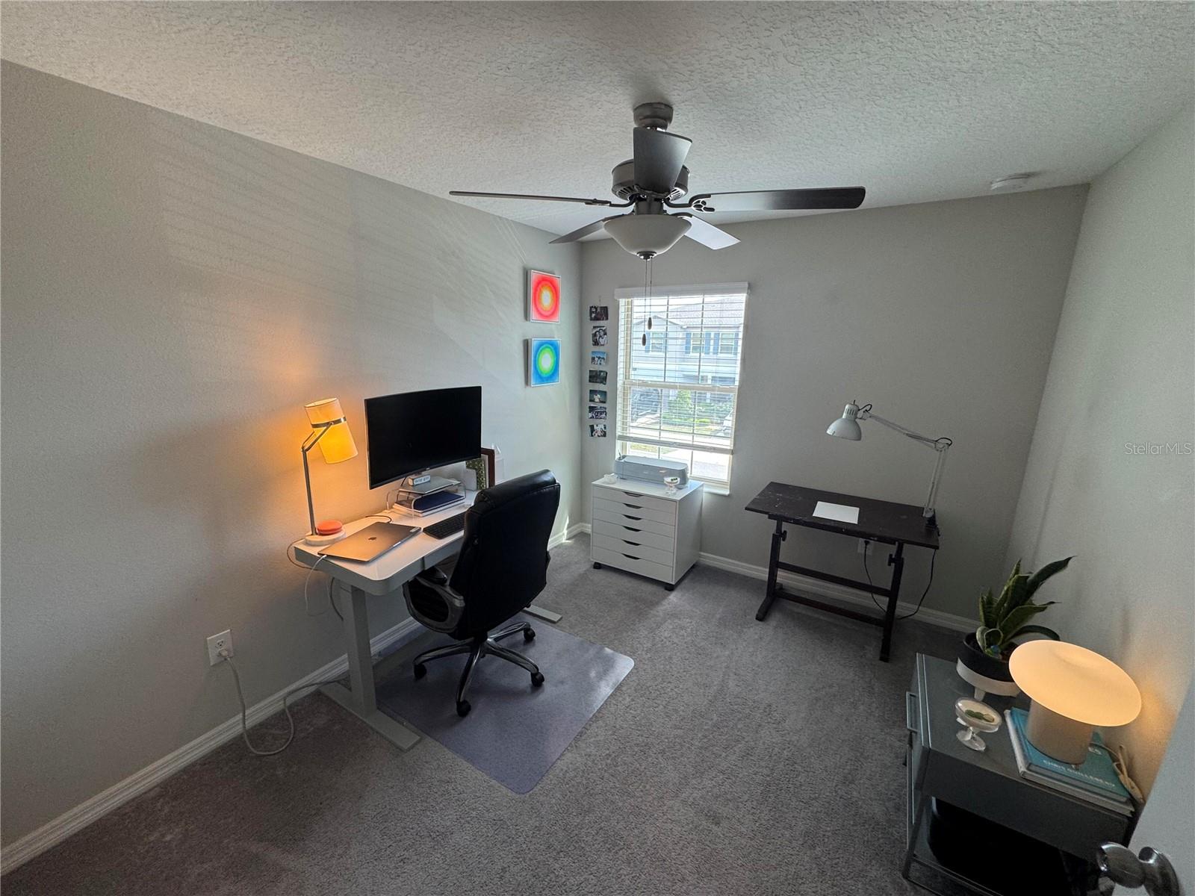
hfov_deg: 102.1
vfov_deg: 85.7
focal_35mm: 14
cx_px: 598
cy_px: 448
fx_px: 483
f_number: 2.2
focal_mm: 2.22
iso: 100
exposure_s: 1/120
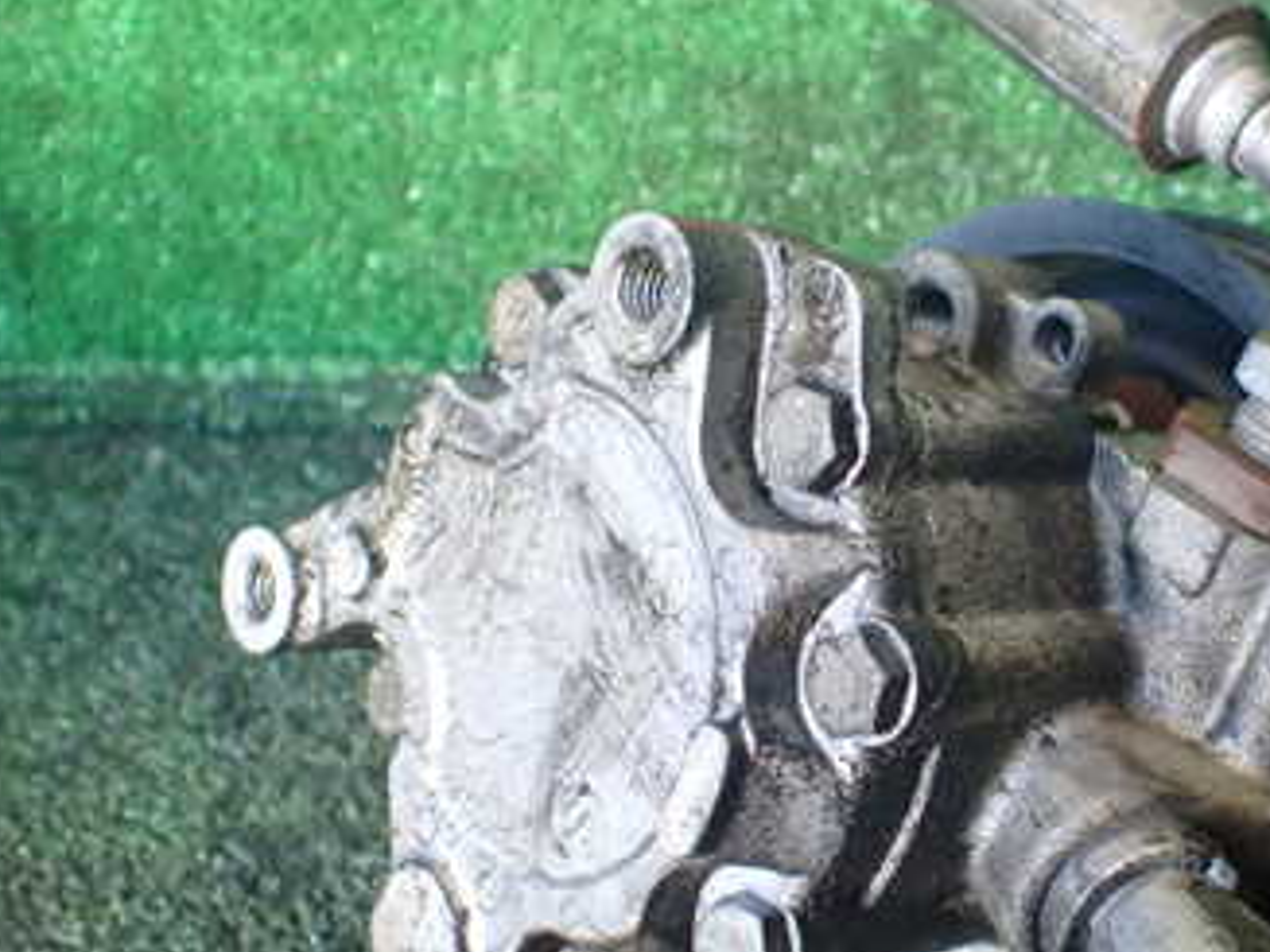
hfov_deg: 34.1
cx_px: 979
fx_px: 2017
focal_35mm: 55
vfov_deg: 26.5
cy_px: 490
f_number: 2.3
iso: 800
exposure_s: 1/80
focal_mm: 5.4
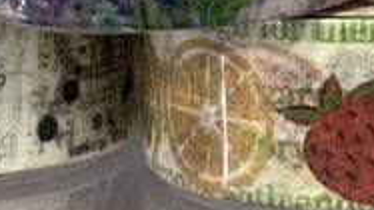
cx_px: 406
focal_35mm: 310
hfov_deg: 6.9
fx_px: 3073
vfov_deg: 3.7
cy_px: -568
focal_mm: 6
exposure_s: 1/50
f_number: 2
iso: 200
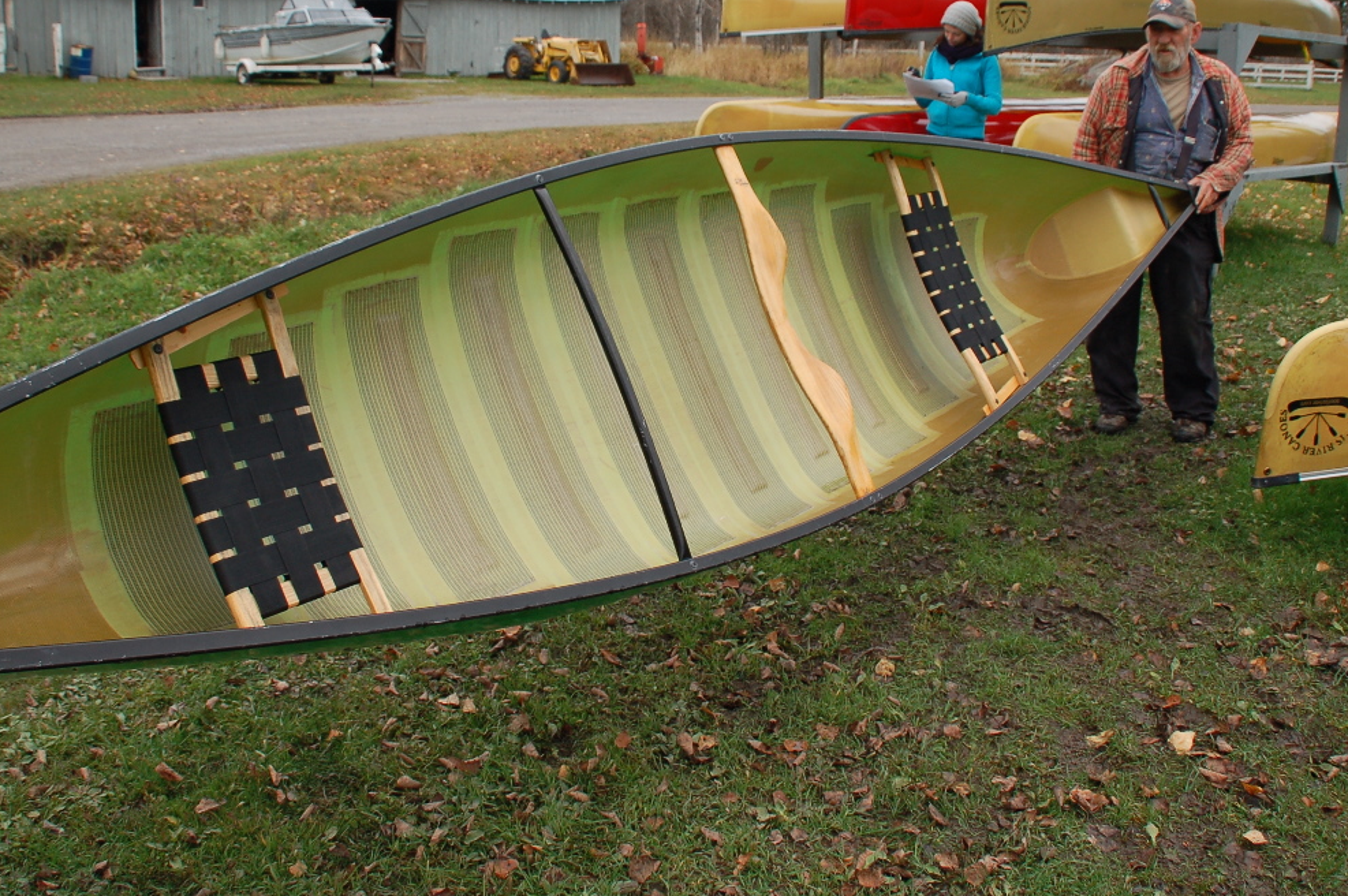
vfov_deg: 37.6
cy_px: 346
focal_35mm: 35
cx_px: 643
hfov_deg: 54.5
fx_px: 1309
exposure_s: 1/160
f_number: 6.3
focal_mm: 18
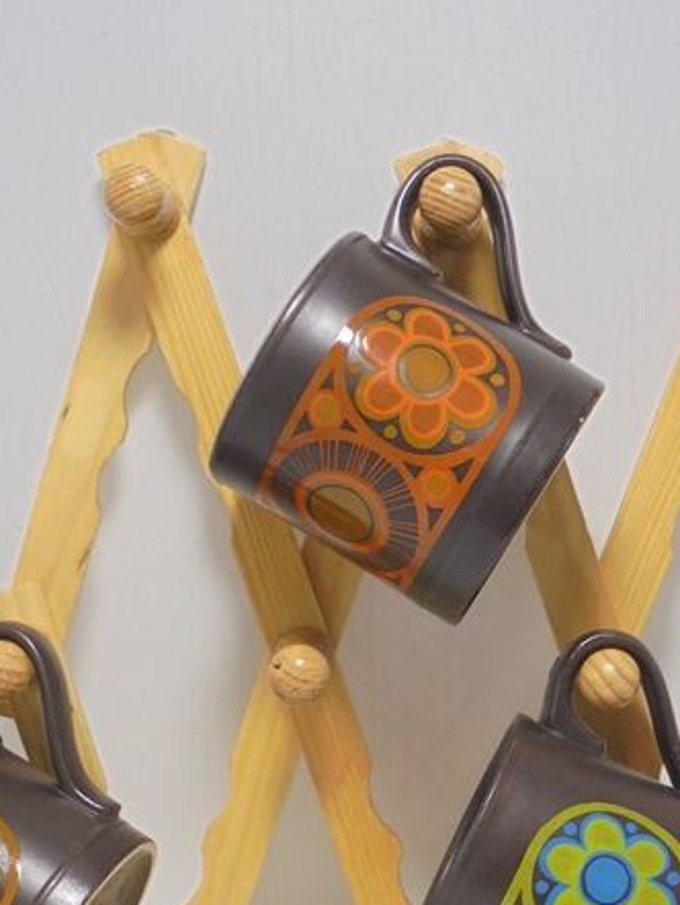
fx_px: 1544
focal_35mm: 59
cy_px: 756
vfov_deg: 31.6
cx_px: 419
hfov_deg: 24.8
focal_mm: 5.3
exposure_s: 1/60
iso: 100
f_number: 3.7
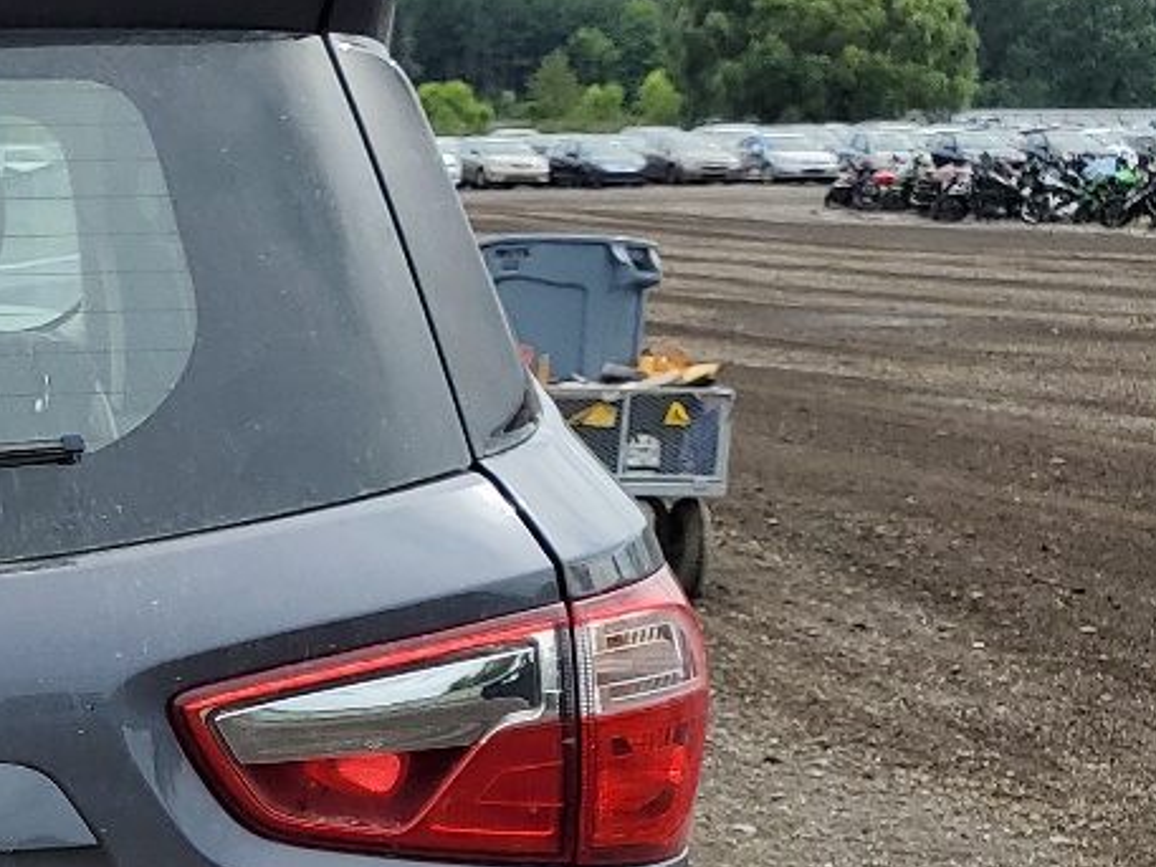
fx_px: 3040
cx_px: -551
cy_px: 857
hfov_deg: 19.0
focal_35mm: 91
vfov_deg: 15.9
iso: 50
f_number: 1.5
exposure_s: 1/2500
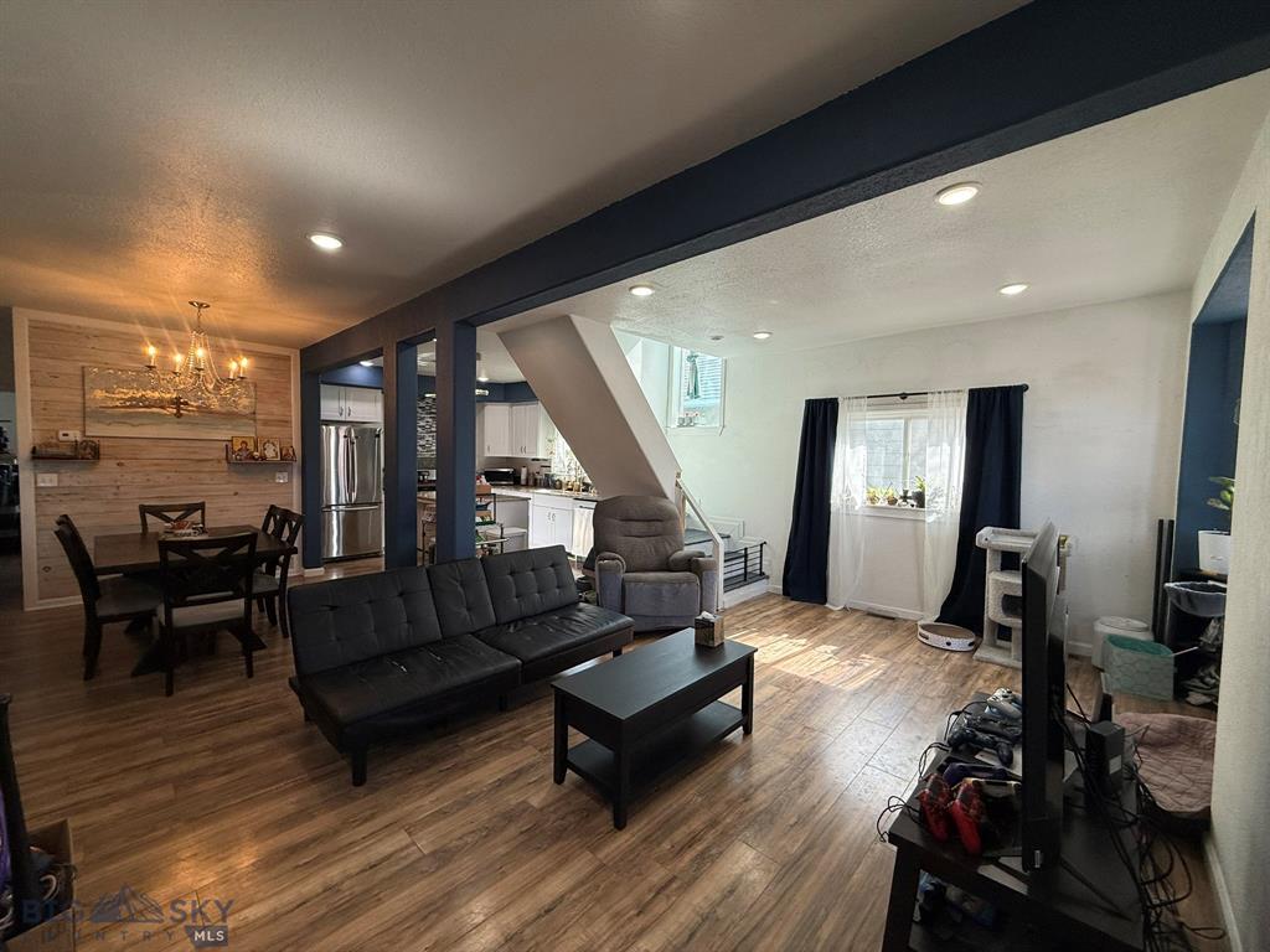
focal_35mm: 14
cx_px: 635
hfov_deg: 102.1
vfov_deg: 85.7
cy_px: 476
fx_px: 514
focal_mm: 2.22
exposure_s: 1/120
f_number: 2.2
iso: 64
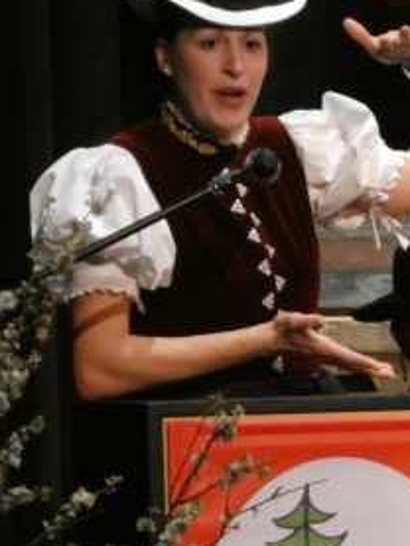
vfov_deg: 1.5
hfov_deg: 1.1
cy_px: 405
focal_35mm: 1309
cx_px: 294
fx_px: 20656
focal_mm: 121.9
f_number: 5.6
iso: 1600
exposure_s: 1/60
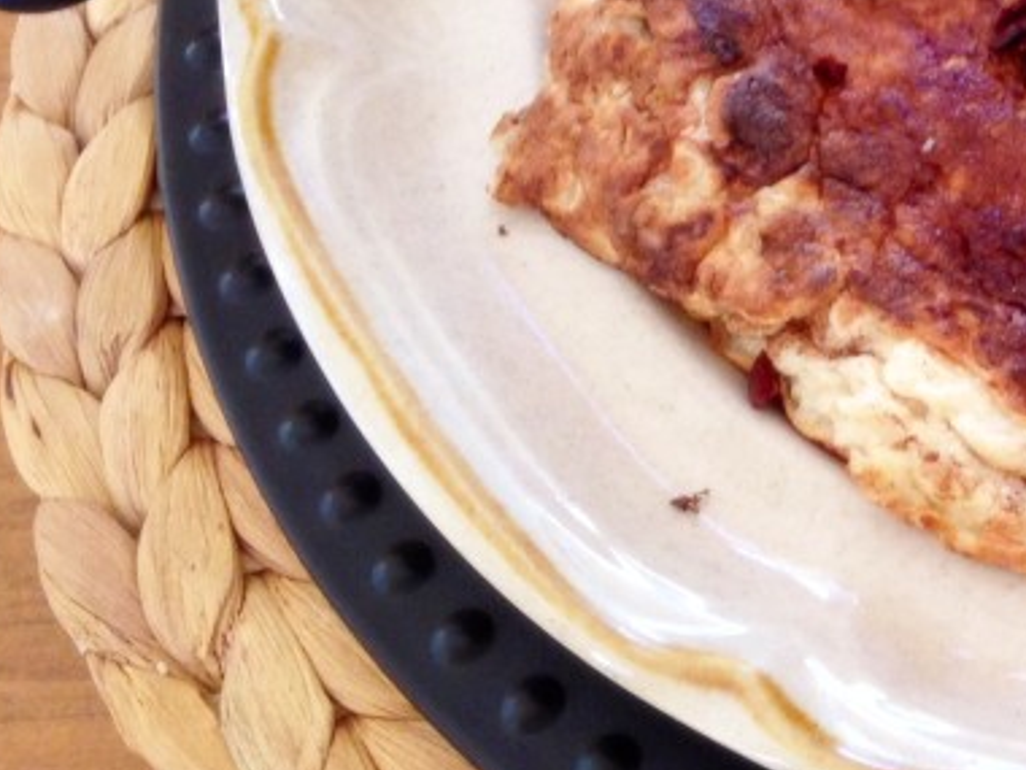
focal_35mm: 89
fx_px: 2638
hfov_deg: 20.3
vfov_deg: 16.4
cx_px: 1304
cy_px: 97
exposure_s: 1/20
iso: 100
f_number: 2.4
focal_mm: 4.12
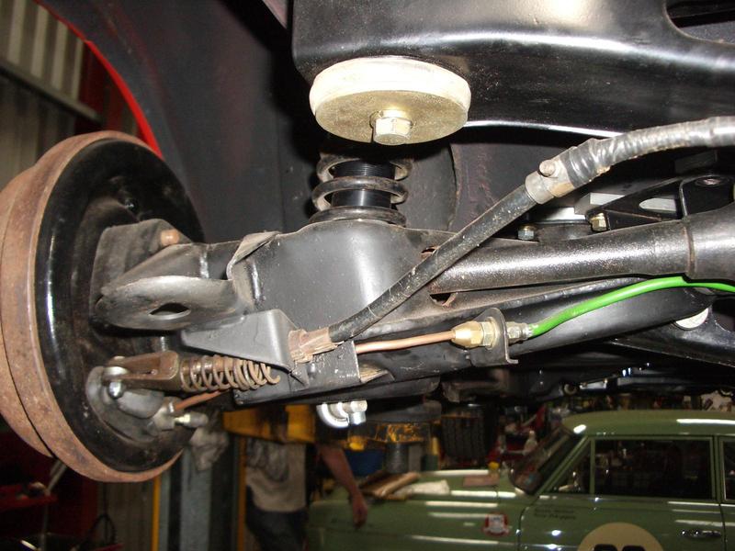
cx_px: 368
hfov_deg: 52.6
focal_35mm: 35
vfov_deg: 40.7
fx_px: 743
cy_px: 276
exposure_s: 1/60
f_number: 2.6
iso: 200
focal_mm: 5.8
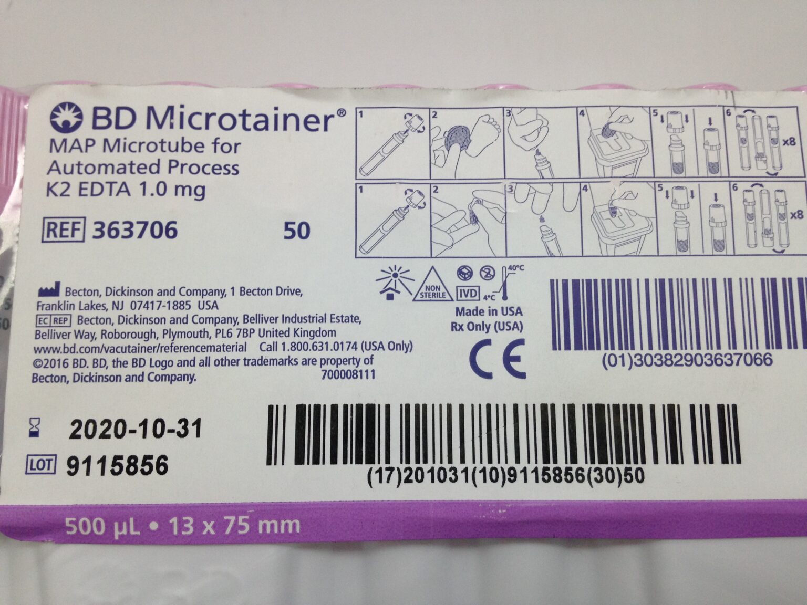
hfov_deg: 55.4
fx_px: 769
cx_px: 404
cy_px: 302
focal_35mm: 33
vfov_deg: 42.9
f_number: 2.4
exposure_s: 1/120
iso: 80
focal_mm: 4.12
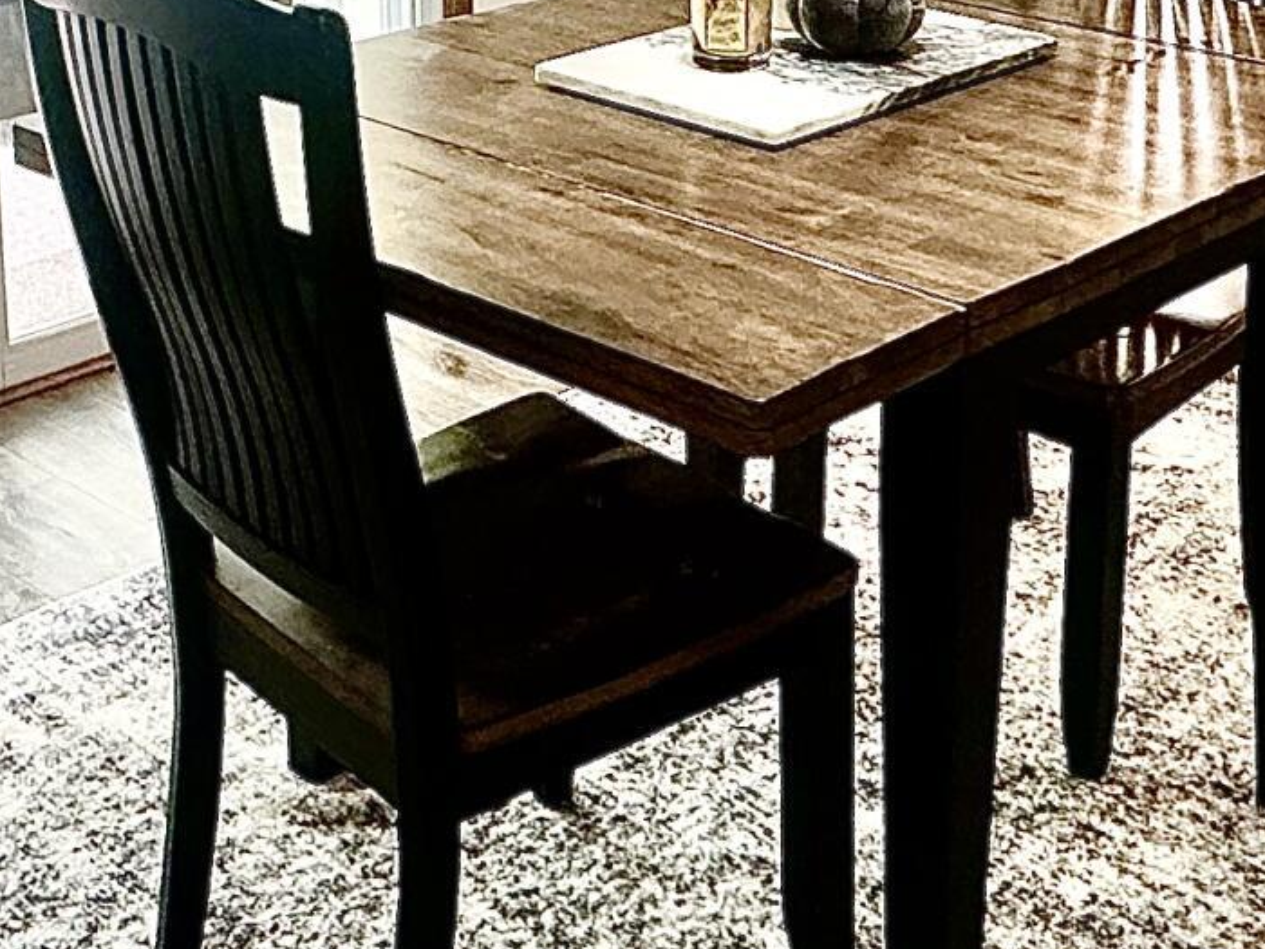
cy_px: -61
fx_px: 2193
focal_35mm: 60
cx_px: 670
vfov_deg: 23.1
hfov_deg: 32.2
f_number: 2.2
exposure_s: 1/60
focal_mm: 2.22
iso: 160
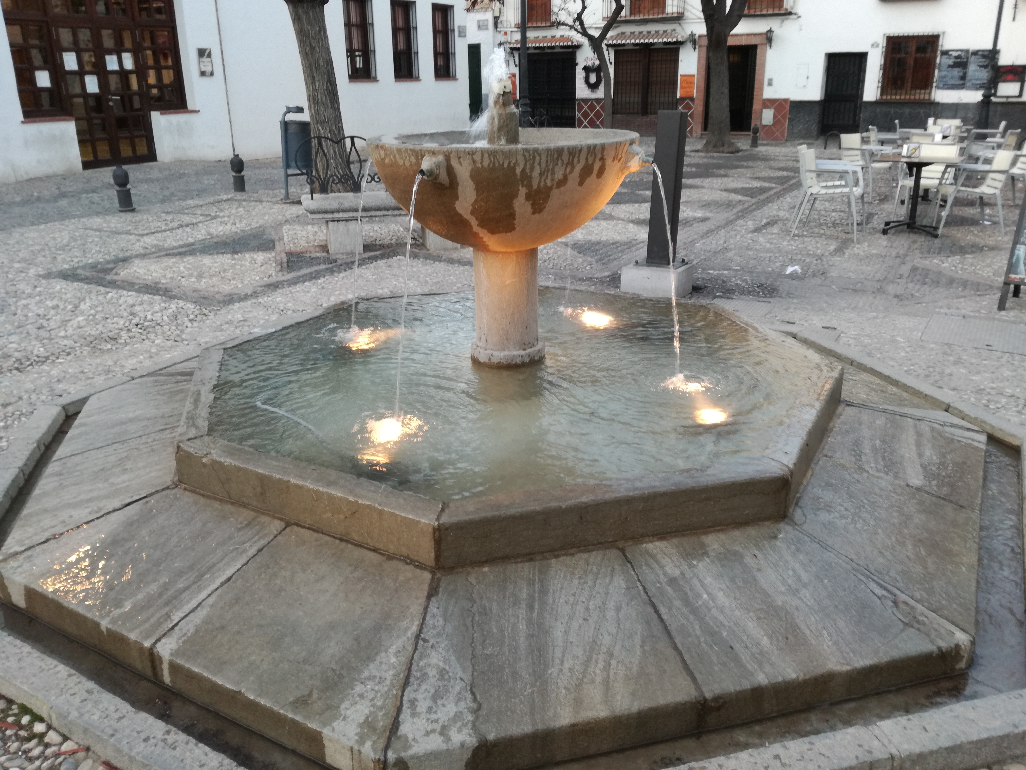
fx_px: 800
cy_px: 385
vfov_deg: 51.4
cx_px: 513
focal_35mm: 27
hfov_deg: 65.3
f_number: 2
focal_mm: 3.79
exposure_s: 1/50
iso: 100
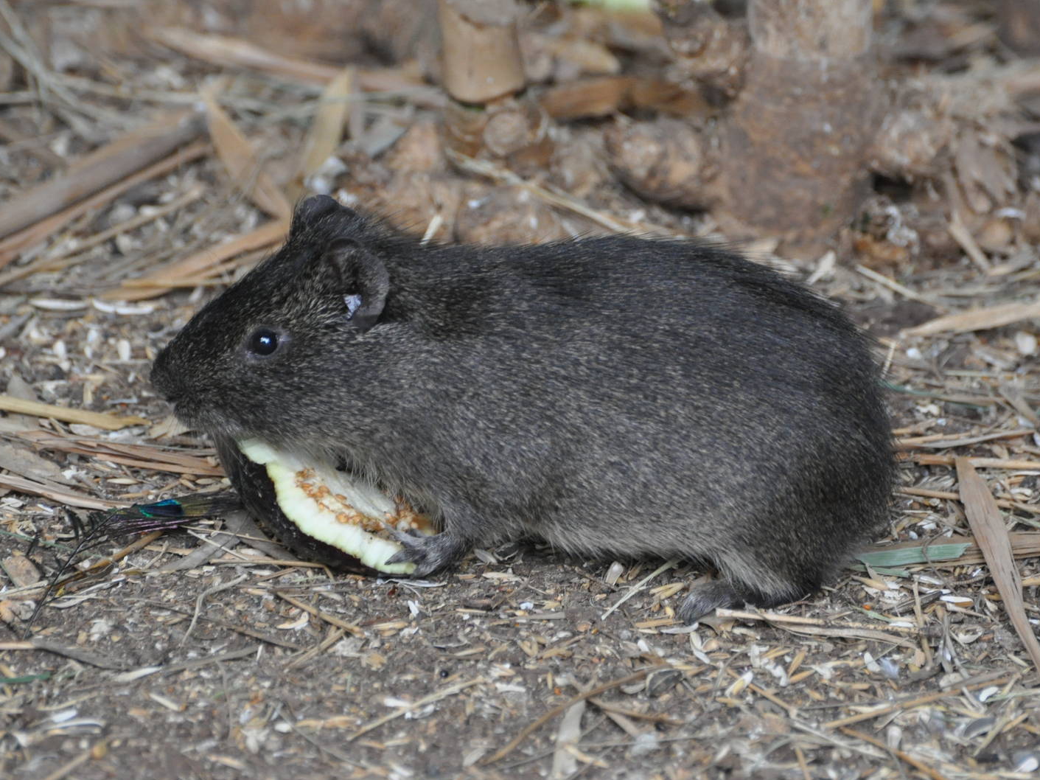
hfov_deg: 5.1
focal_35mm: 392
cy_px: 391
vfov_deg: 3.8
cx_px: 578
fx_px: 11776
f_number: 5.3
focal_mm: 240
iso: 1600
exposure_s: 1/100
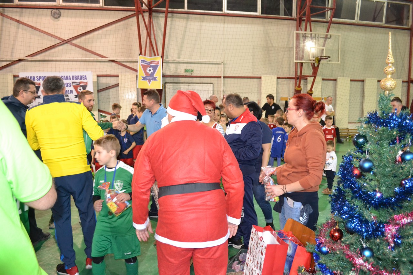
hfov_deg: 67.4
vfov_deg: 47.9
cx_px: 206
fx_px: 310
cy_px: 138
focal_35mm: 27
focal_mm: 18
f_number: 3.5
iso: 2800
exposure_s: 1/60
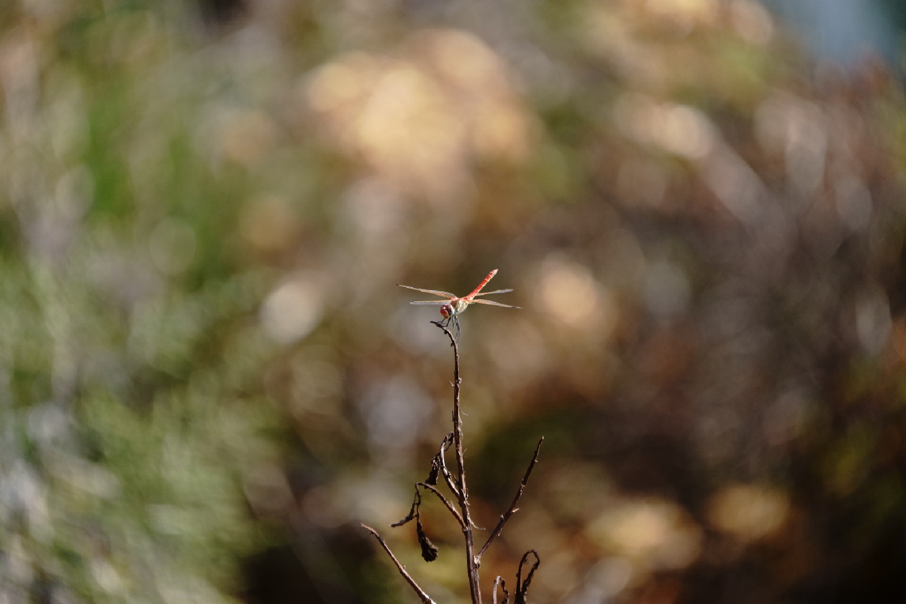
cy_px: 302
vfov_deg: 2.3
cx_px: 453
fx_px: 15099
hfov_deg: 3.4
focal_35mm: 600
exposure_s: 1/500
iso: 250
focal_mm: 600
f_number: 6.3
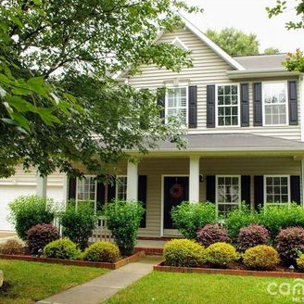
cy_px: 152
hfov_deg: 47.1
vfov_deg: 47.2
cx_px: 171
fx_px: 348
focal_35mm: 35
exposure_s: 1/125
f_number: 8
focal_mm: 18
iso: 800
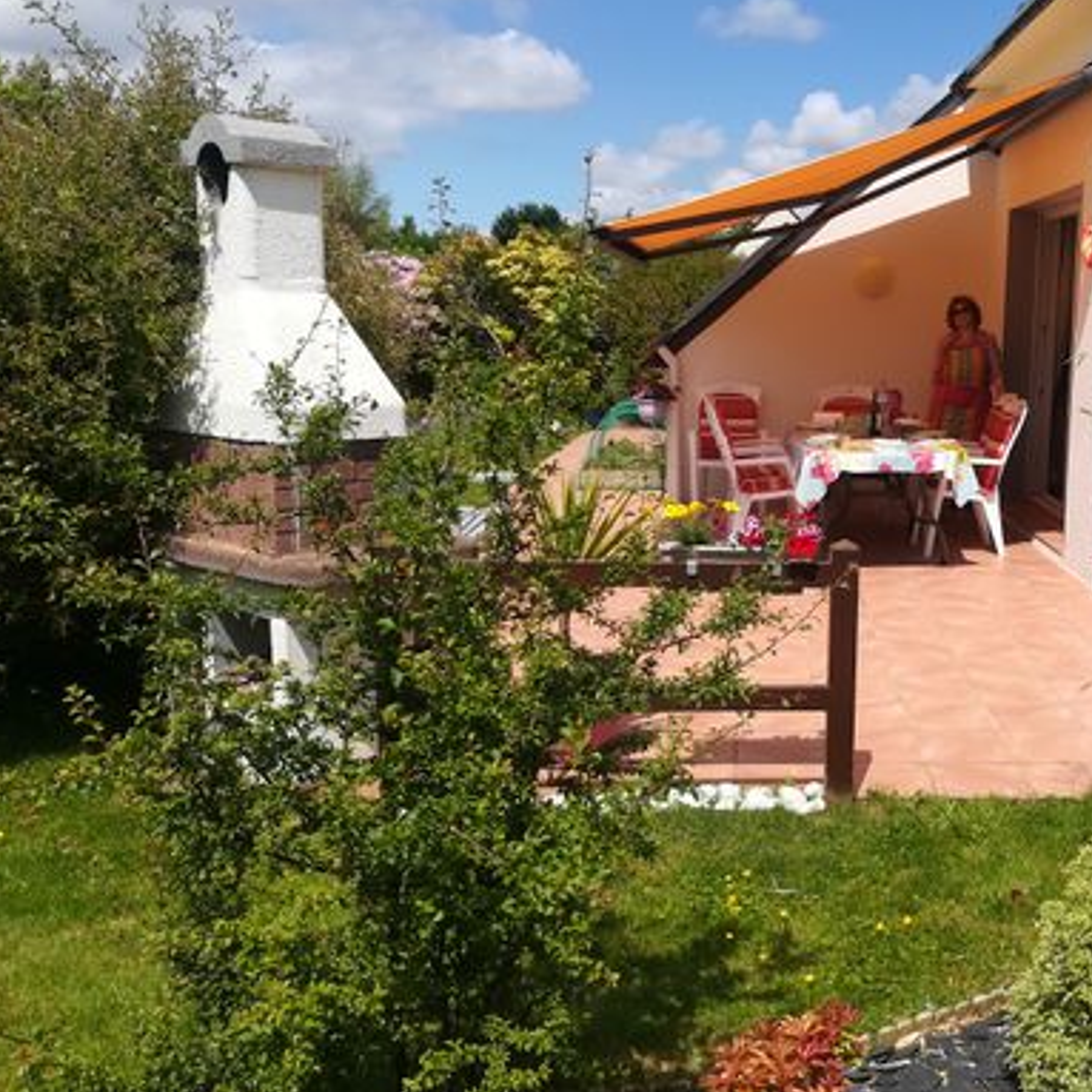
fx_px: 1285
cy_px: 533
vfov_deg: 46.0
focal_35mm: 36
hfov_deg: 44.5
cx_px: 818
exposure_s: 1/1346
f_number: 2.2
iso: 50
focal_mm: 3.83
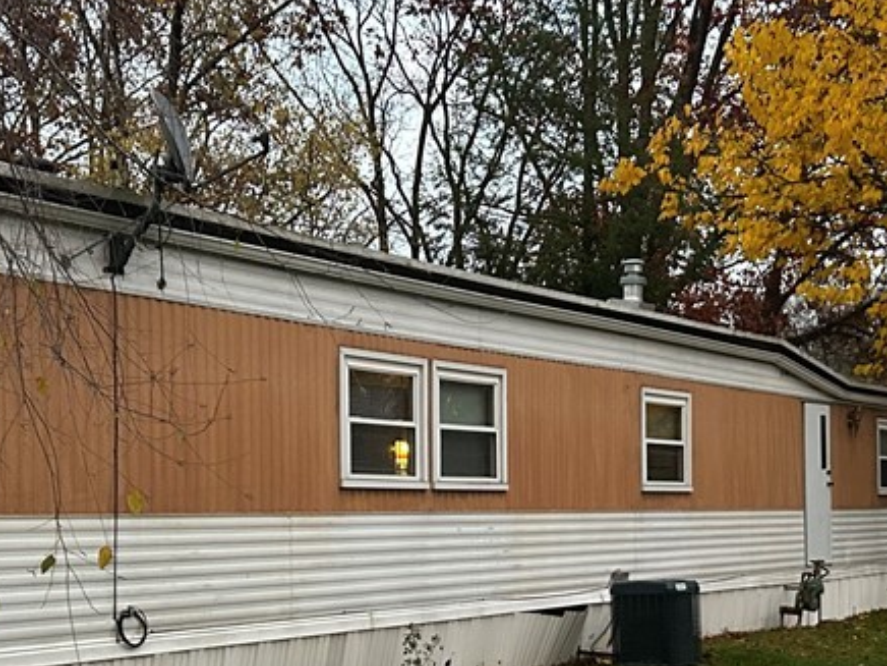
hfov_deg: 31.7
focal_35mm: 61
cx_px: 429
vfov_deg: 23.8
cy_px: 503
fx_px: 1563
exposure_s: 1/40
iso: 500
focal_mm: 5.7
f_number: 1.5
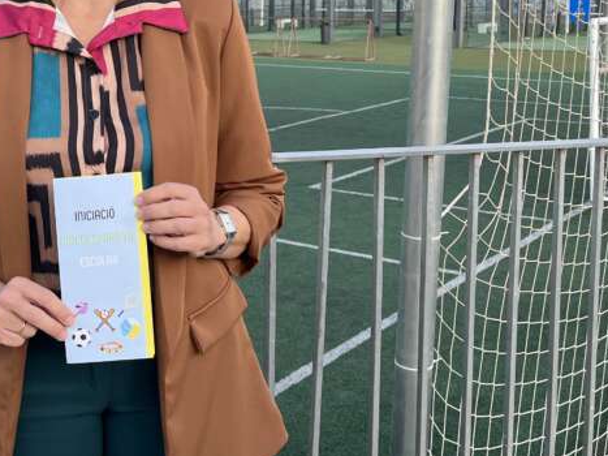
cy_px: 75
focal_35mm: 59
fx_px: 1036
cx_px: 116
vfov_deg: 24.3
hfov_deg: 31.8
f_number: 1.6
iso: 50
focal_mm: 5.1
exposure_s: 1/864
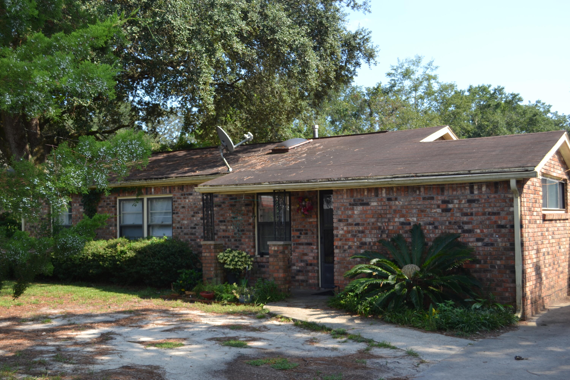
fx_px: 617
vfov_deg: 34.2
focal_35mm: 39
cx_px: 285
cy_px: 190
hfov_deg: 49.6
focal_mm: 26
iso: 100
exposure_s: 1/200
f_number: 5.6
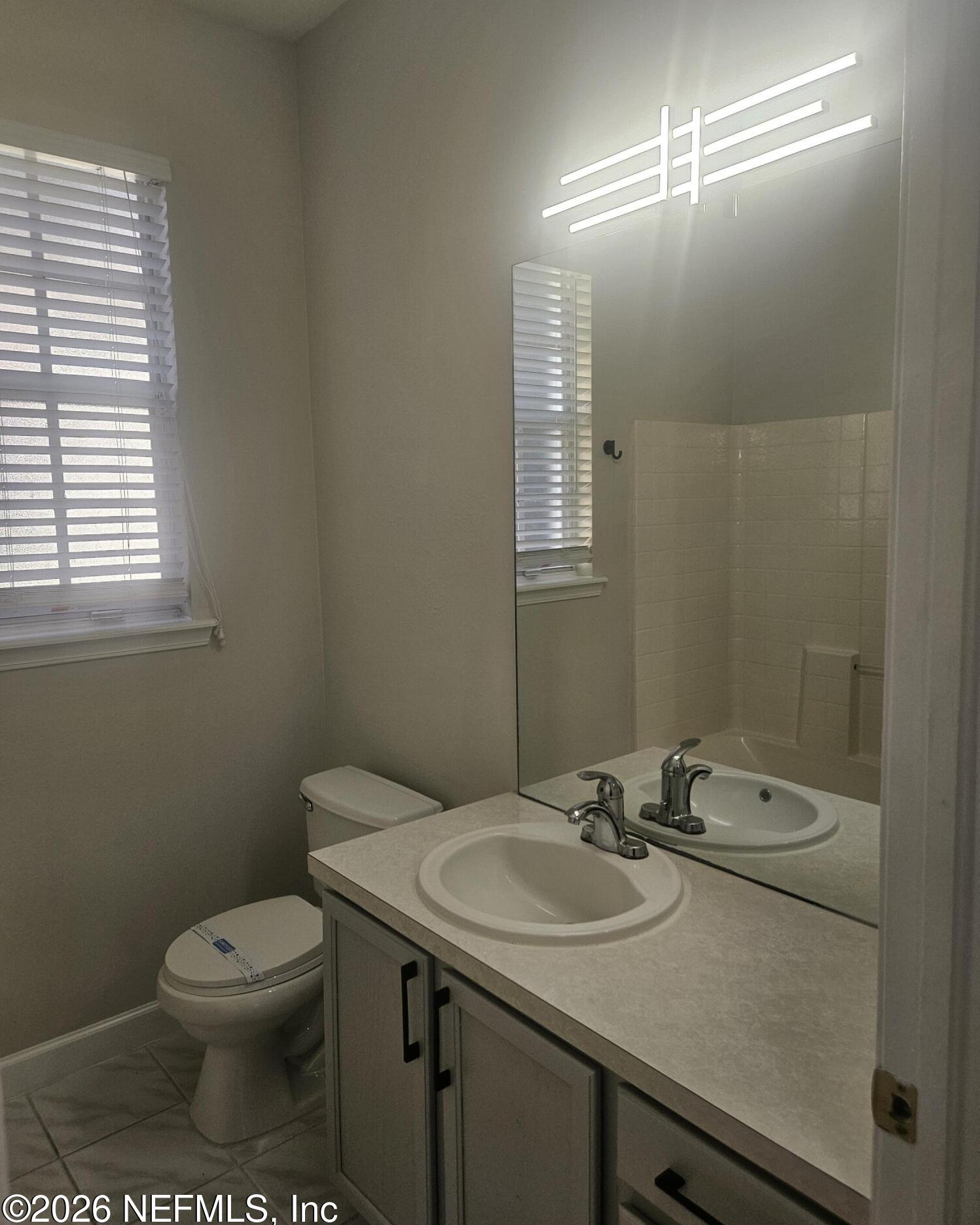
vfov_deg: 70.3
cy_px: 614
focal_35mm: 24
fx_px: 870
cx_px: 490
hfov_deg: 58.8
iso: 125
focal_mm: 5.4
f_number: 1.8
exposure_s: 1/120
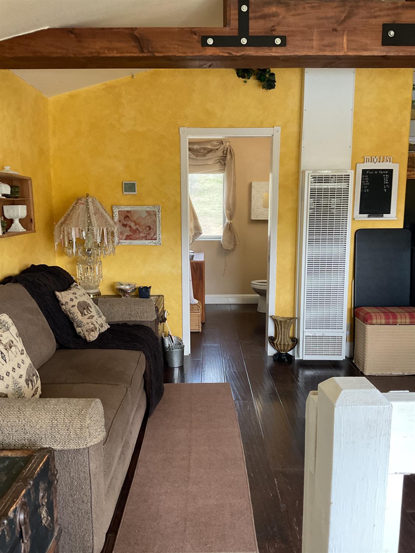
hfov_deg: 48.2
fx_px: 464
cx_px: 208
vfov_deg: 61.7
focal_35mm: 29
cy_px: 276
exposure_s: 1/60
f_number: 1.8
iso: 125
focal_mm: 3
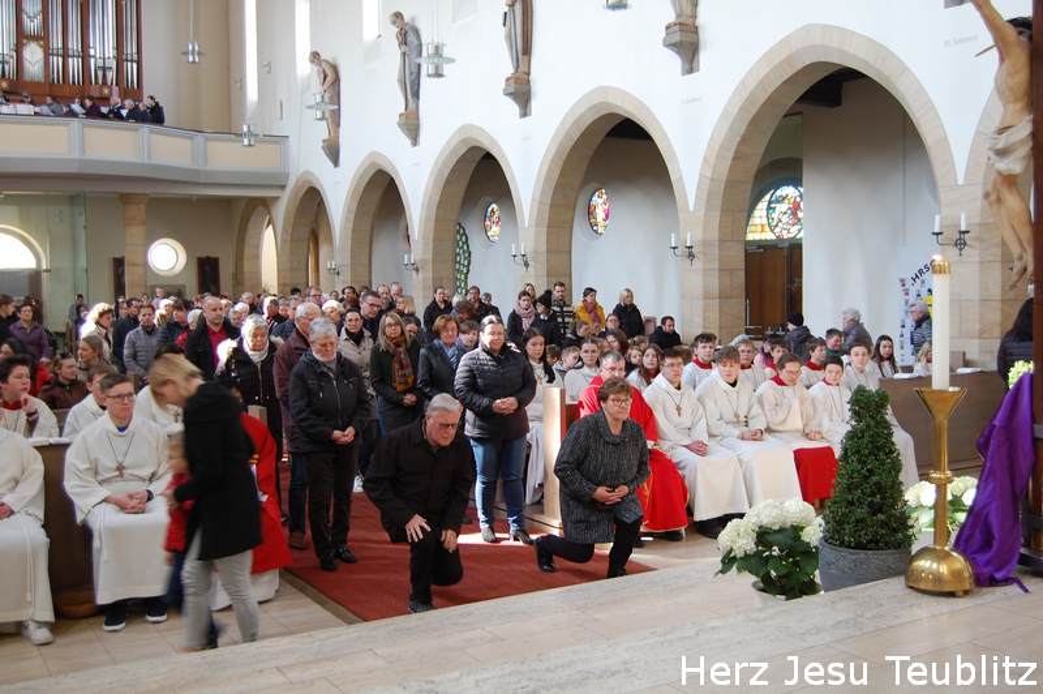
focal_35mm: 39
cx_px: 522
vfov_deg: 34.2
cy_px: 347
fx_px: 1129
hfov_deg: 49.6
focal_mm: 26
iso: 400
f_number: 4
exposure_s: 1/30
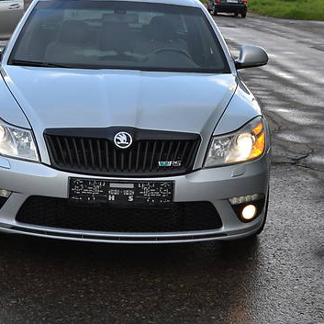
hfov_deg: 23.0
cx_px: 128
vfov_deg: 23.0
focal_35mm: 75
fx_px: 794
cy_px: 145
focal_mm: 26
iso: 160
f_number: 5.6
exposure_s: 1/125
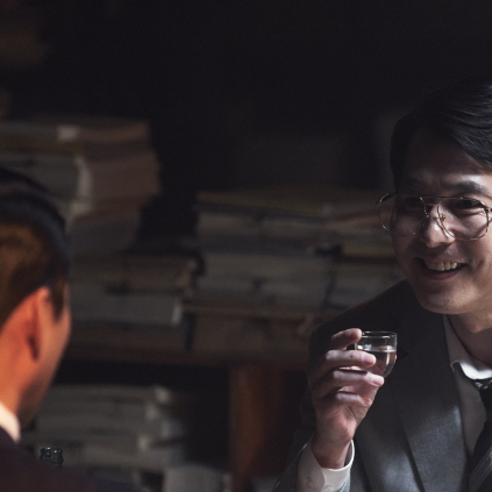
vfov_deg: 6.5
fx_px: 4358
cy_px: 353
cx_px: 257
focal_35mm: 271
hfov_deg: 6.5
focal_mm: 135
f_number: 2.8
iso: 3200
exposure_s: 1/200
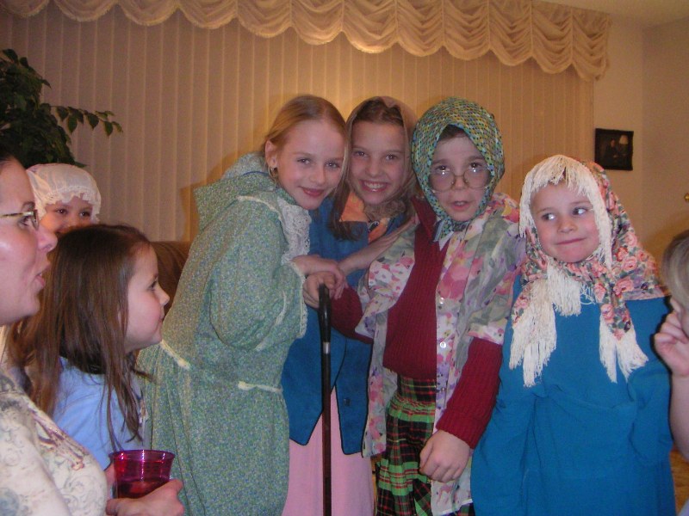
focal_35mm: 39
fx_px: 776
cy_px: 258
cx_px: 344
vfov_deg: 36.8
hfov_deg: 47.9
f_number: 2.9
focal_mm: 5.1
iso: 200
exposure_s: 1/45
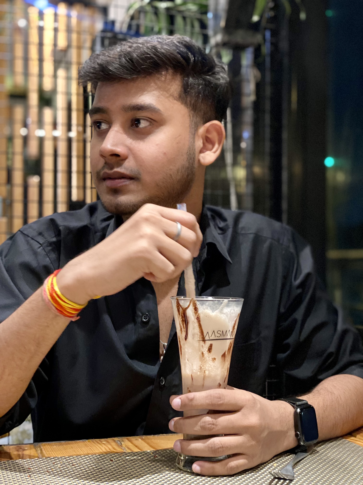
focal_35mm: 52
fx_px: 727
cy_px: 242
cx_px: 182
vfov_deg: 36.8
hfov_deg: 28.0
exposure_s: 1/14
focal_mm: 6
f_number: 2
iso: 500
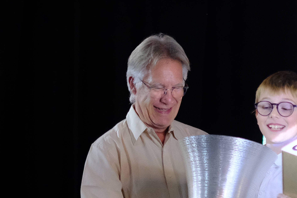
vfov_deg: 8.2
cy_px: 82
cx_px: 265
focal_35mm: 168
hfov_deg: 12.1
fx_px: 1386
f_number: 1.4
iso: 3200
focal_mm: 35
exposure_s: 1/210
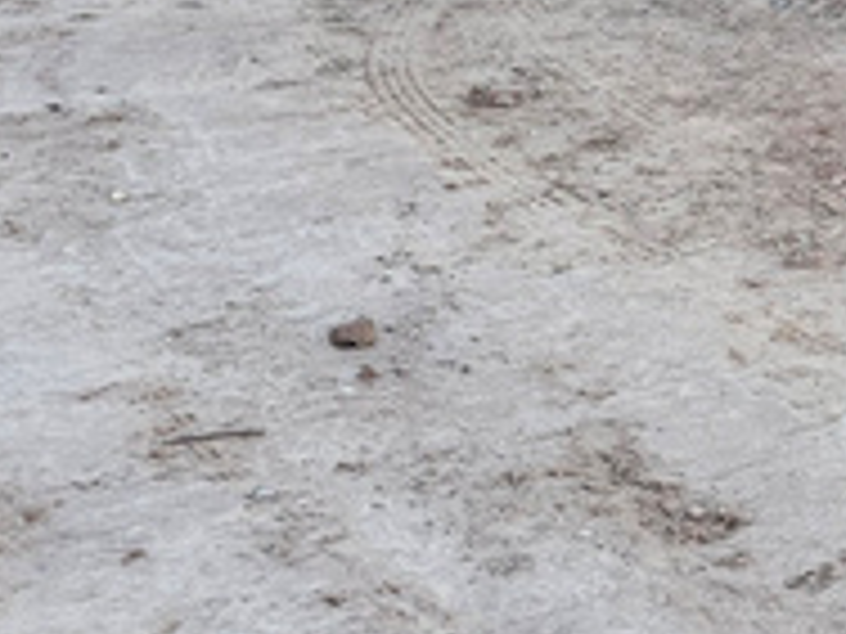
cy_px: -486
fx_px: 3055
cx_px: 1562
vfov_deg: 11.1
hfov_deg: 13.9
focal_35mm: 125
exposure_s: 1/207
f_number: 1.7
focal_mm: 6.3
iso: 100
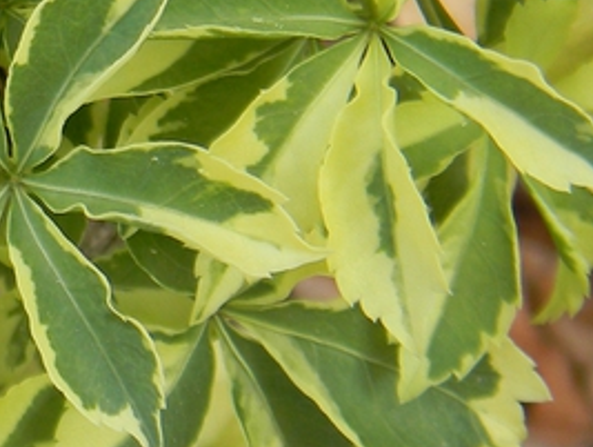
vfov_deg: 9.4
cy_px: 22
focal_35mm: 157
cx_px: -213
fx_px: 2693
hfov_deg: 12.1
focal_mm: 7.3
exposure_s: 1/160
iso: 80
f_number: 3.8
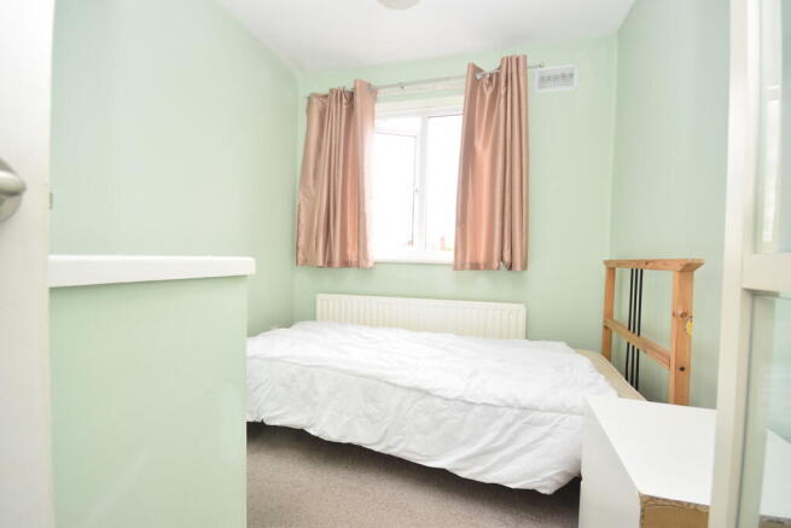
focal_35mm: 15
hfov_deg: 100.4
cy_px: 264
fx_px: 330
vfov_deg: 77.4
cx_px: 396
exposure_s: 1/200
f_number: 5
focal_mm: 10
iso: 500
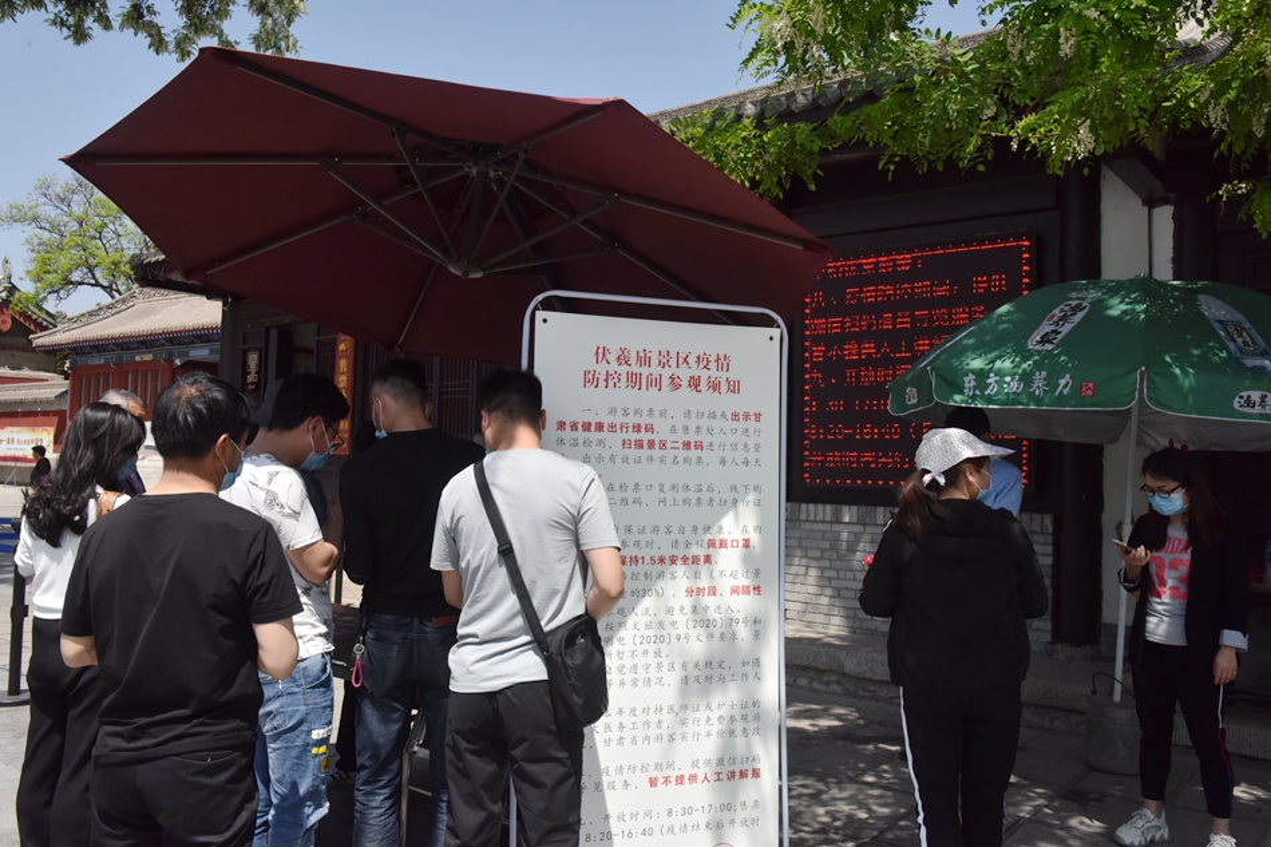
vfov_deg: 44.9
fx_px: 1024
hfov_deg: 63.7
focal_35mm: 29
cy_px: 424
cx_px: 636
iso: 1600
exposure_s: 1/1000
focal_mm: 29
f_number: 16
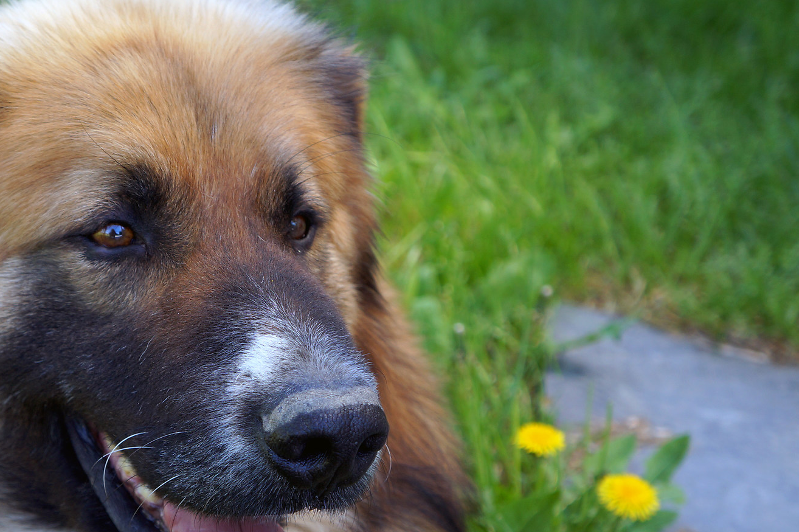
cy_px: 389
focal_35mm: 85
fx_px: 1884
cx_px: 154
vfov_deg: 16.0
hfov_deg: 23.6
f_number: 4
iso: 160
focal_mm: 31
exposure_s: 1/160
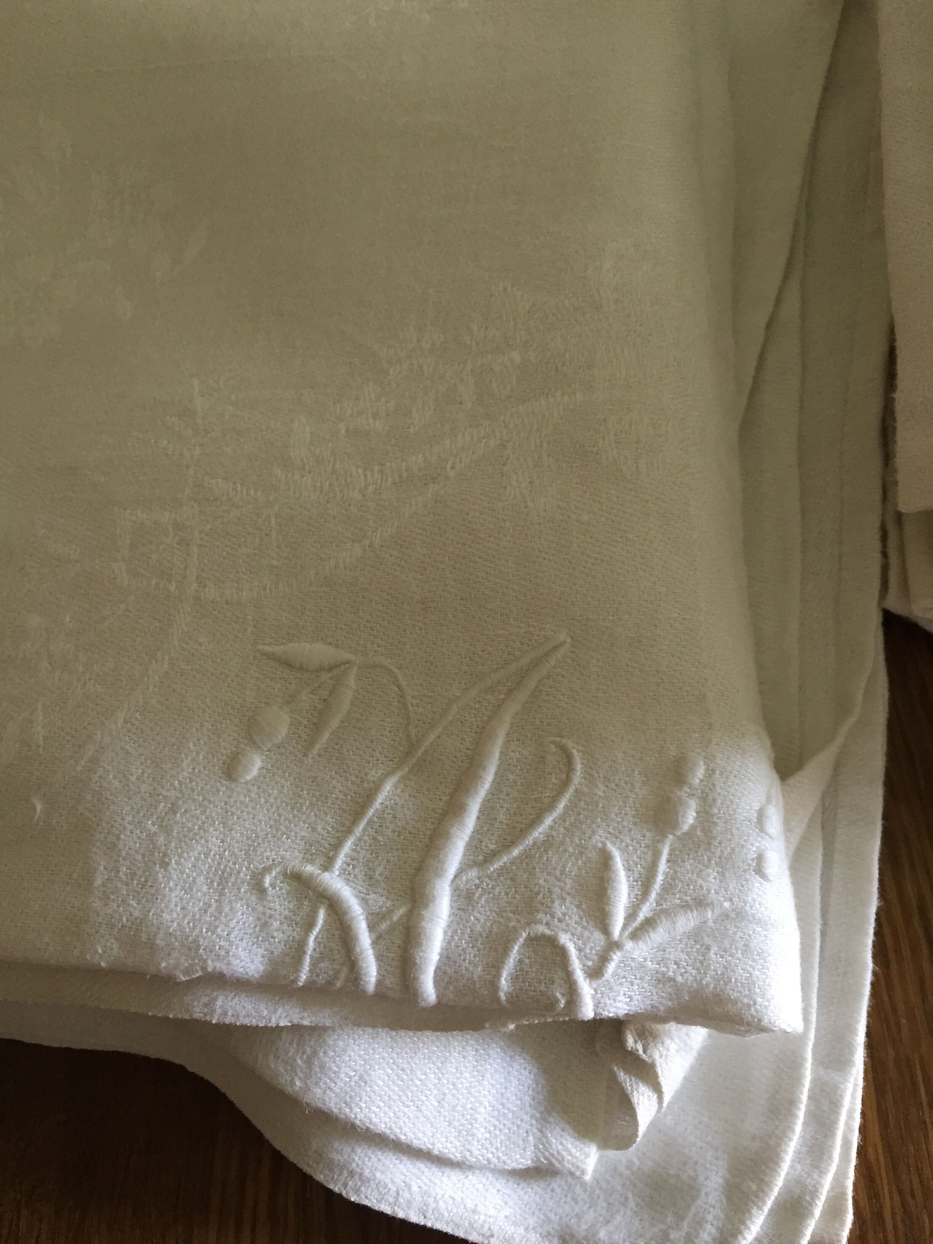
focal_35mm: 29
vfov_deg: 61.7
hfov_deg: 48.2
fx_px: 1042
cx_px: 466
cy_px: 622
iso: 160
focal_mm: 4.15
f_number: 2.2
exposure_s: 1/33
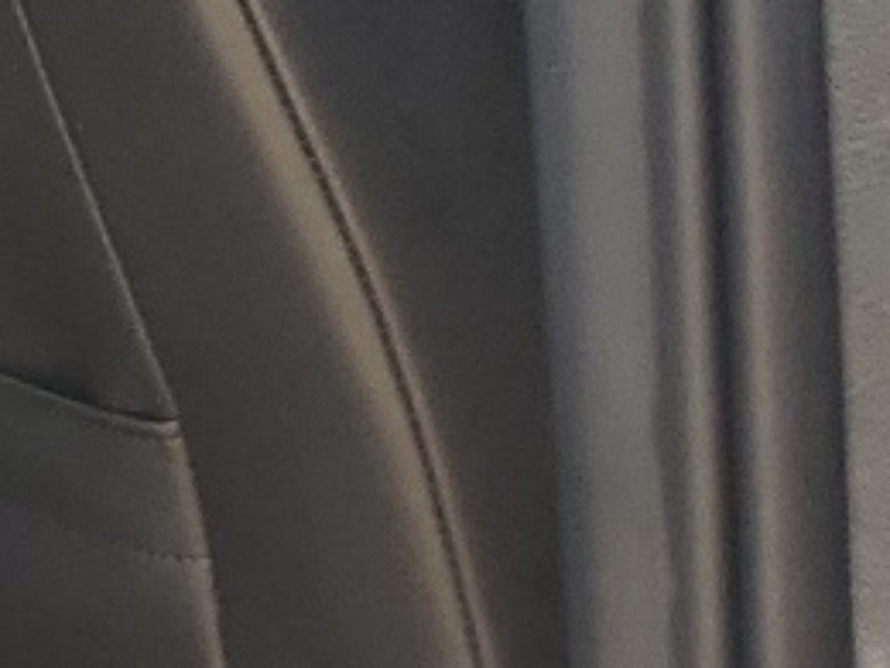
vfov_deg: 9.3
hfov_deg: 9.5
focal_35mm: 160
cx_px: -1835
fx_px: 4114
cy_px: 116
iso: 50
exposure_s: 1/233
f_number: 1.5
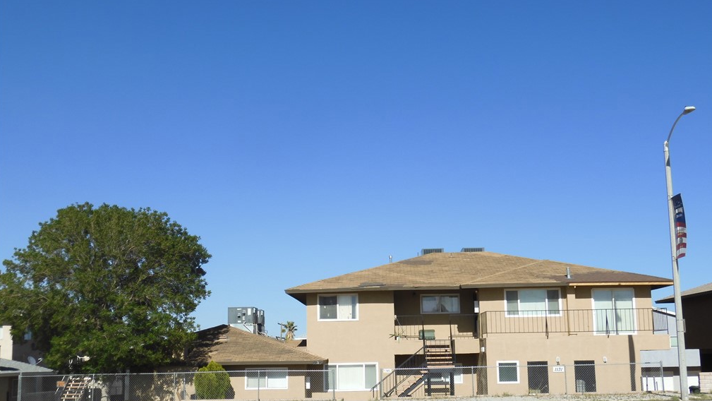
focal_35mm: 42
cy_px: 246
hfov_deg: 48.3
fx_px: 793
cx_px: 358
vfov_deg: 28.3
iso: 100
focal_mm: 6.8
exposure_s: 1/1600
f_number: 4
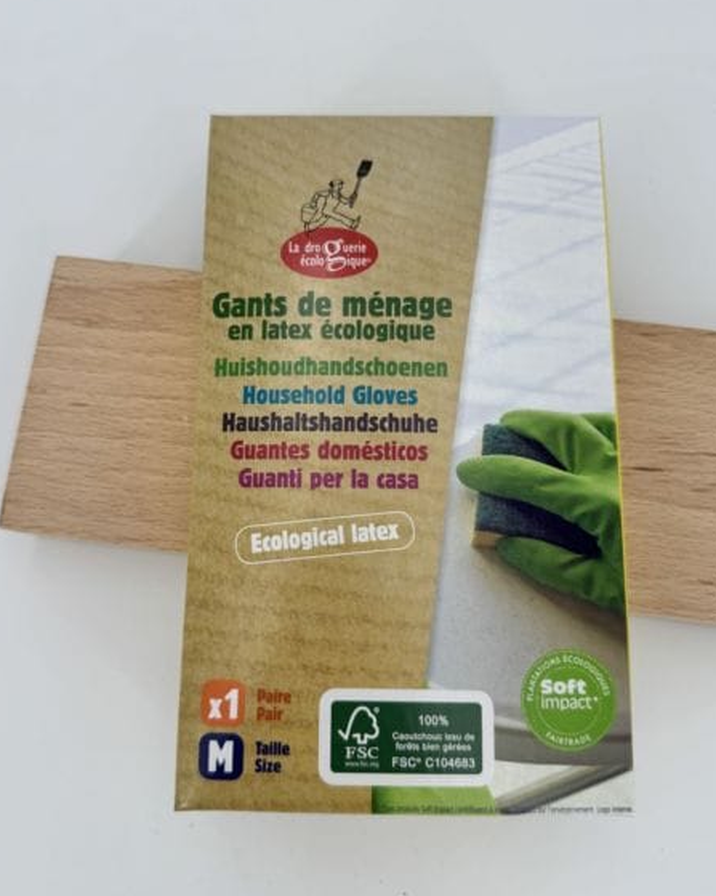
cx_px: 357
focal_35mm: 28
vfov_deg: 62.2
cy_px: 435
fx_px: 742
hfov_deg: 51.5
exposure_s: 1/2105
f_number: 1.78
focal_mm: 6.86
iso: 80
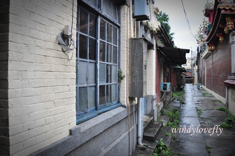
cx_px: 118
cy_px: 78
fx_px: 176
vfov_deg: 47.9
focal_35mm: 27
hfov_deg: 67.4
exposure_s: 1/800
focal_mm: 18
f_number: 3.5
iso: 800
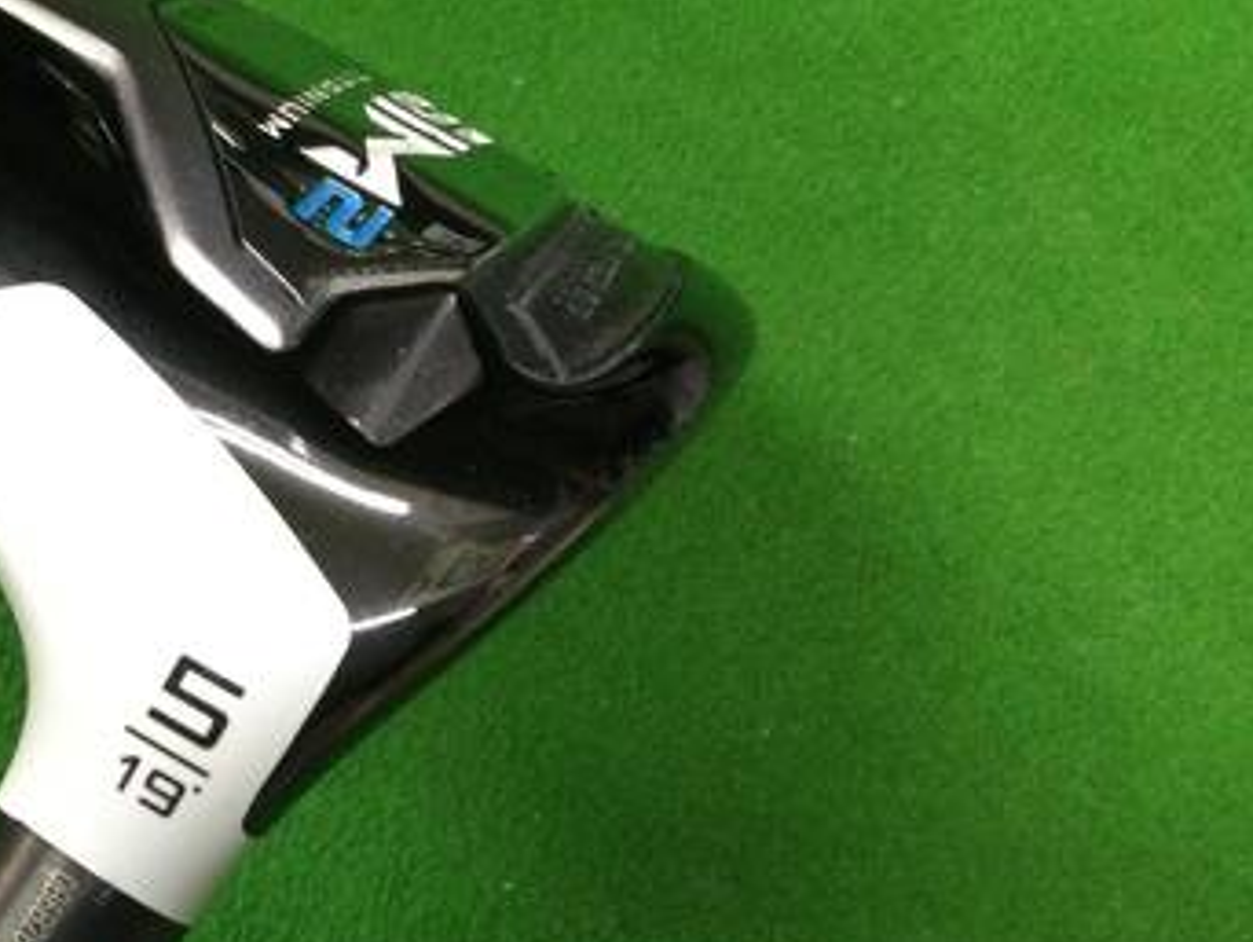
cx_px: 154
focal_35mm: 58
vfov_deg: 24.4
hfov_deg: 31.8
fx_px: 2101
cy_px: 876
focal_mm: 3.3
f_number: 2.4
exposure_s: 1/30
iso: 125
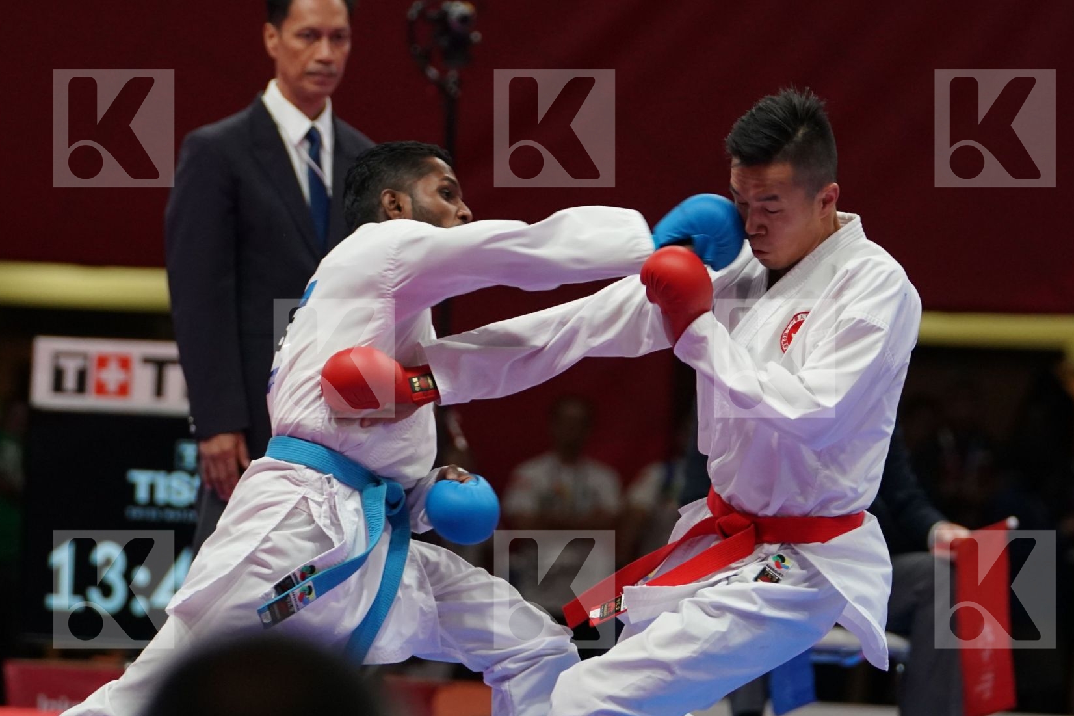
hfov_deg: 6.8
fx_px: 9068
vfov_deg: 4.5
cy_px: 358
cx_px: 555
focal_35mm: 304
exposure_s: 1/1000
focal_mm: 186
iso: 2500
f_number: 4
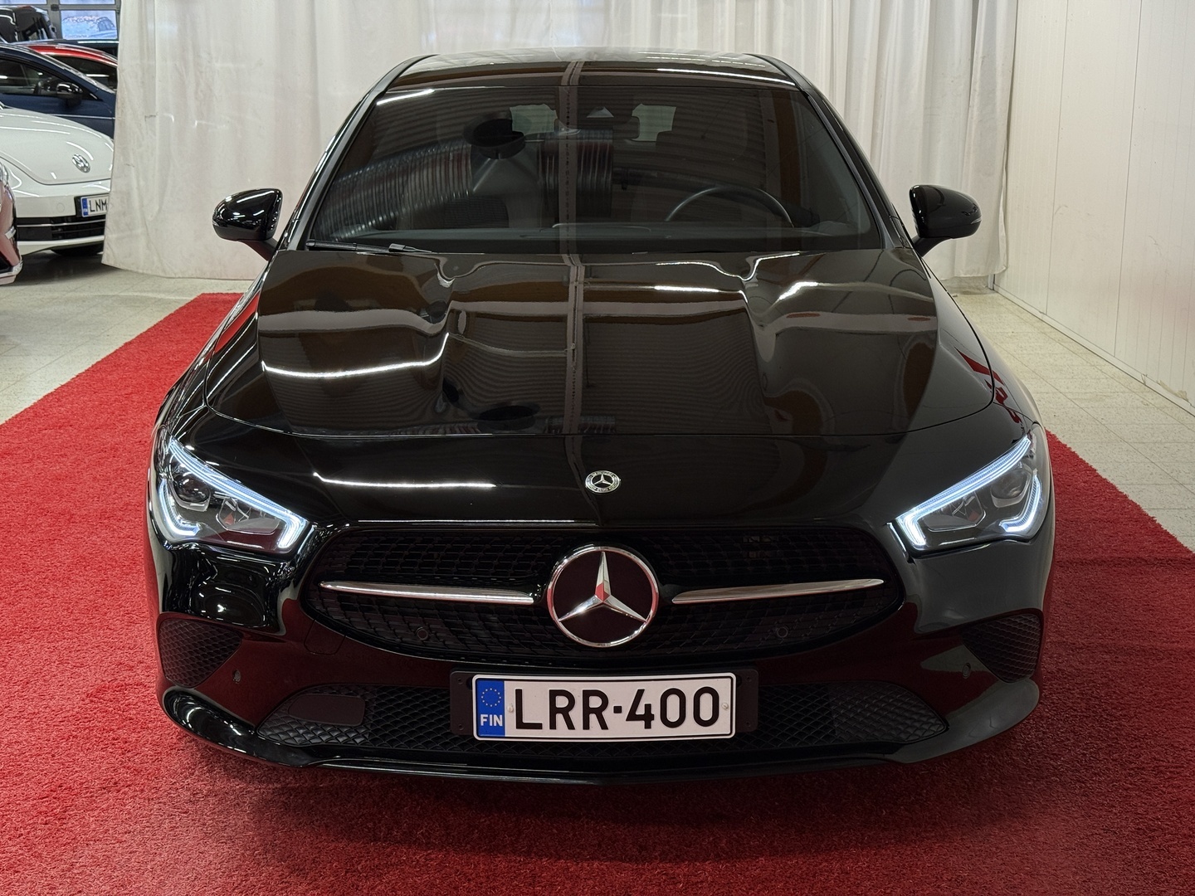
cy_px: 448
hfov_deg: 39.7
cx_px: 598
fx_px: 1657
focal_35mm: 48
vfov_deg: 30.3
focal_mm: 6.76
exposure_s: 1/74
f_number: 1.78
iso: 64
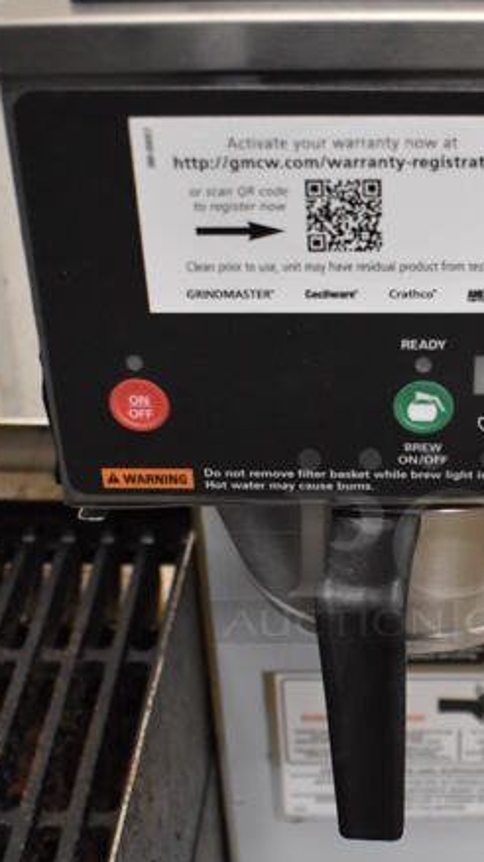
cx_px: 431
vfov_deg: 35.3
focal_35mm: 59
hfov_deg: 20.0
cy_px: 540
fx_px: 1348
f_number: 3.5
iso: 2200
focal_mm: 18
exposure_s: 1/125
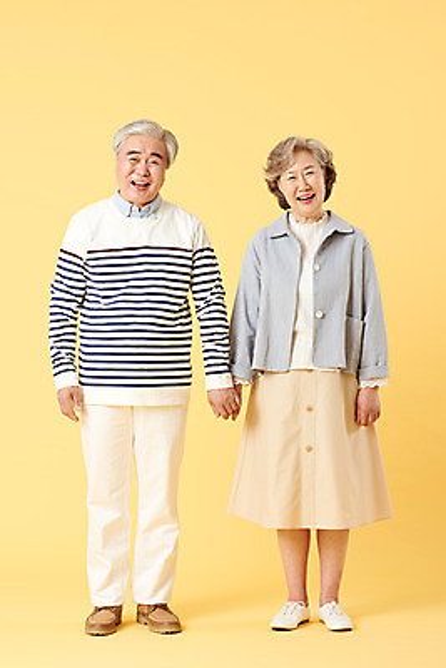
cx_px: 223
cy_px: 334
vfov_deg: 23.9
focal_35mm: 85
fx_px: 1578
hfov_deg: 16.1
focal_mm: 85
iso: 100
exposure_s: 1/125
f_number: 8
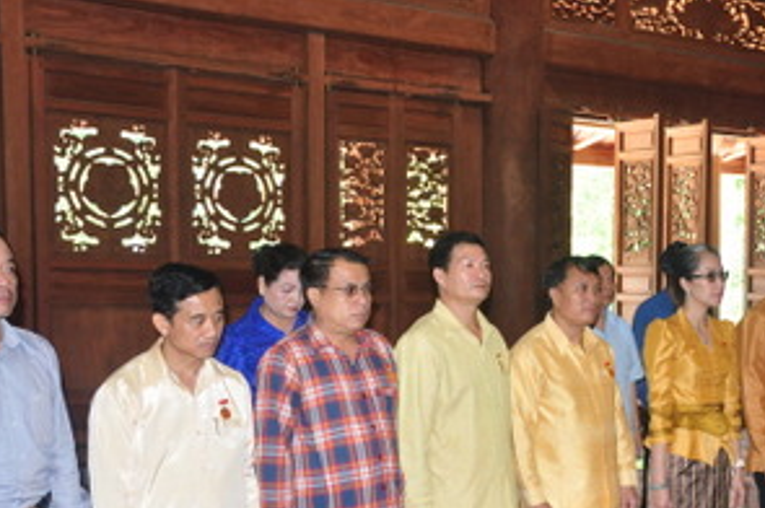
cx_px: 620
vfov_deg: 22.1
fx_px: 1295
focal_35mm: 61
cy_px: 360
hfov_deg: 32.0
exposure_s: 1/60
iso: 1000
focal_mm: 24
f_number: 5.6
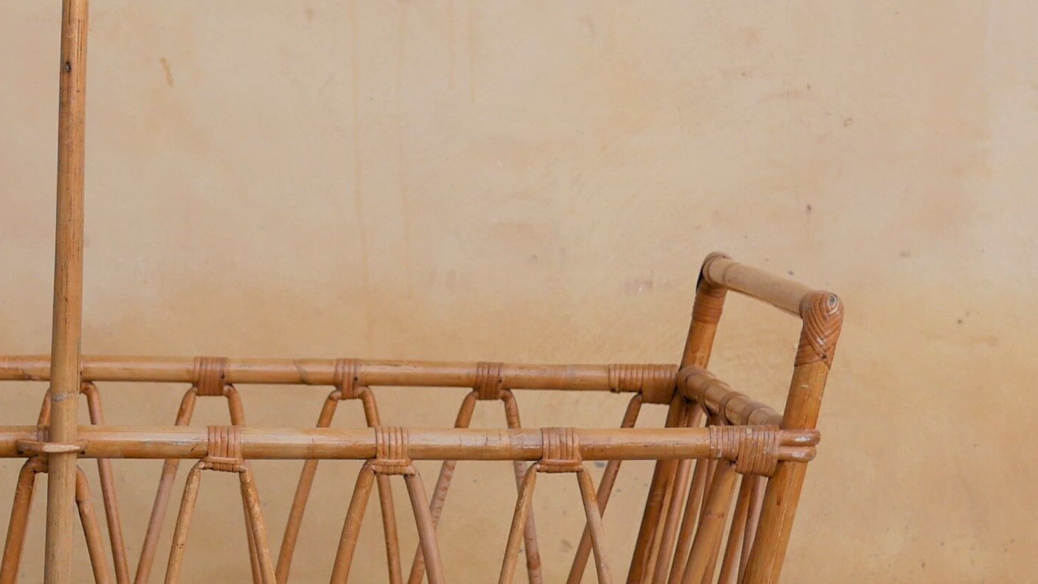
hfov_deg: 15.3
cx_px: 279
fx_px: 3853
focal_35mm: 140
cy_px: 237
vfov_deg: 8.7
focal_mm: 20
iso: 200
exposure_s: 1/320
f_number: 3.2
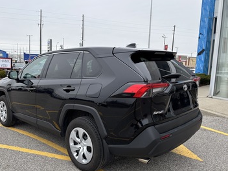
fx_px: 204
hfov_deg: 57.9
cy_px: 90
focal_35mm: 31
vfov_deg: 45.4
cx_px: 93
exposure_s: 1/675
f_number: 1.6
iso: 50
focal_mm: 5.96
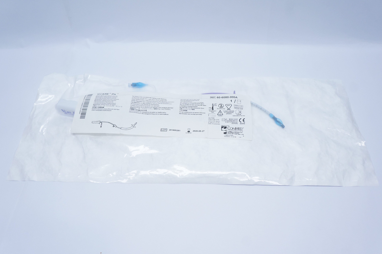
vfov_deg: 44.2
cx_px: 194
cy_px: 130
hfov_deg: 62.8
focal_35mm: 30
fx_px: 313
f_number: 6.3
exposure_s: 1/80
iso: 800
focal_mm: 19
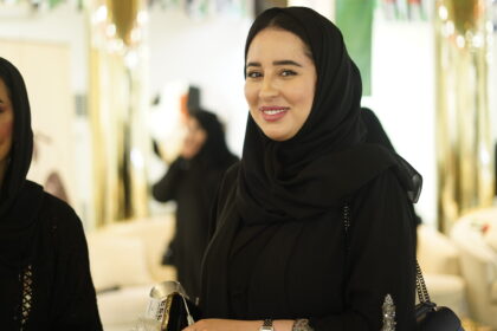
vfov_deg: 27.0
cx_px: 248
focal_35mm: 50
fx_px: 690
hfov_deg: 39.6
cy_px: 166
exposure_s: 1/100
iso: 1600
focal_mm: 50
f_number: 1.8
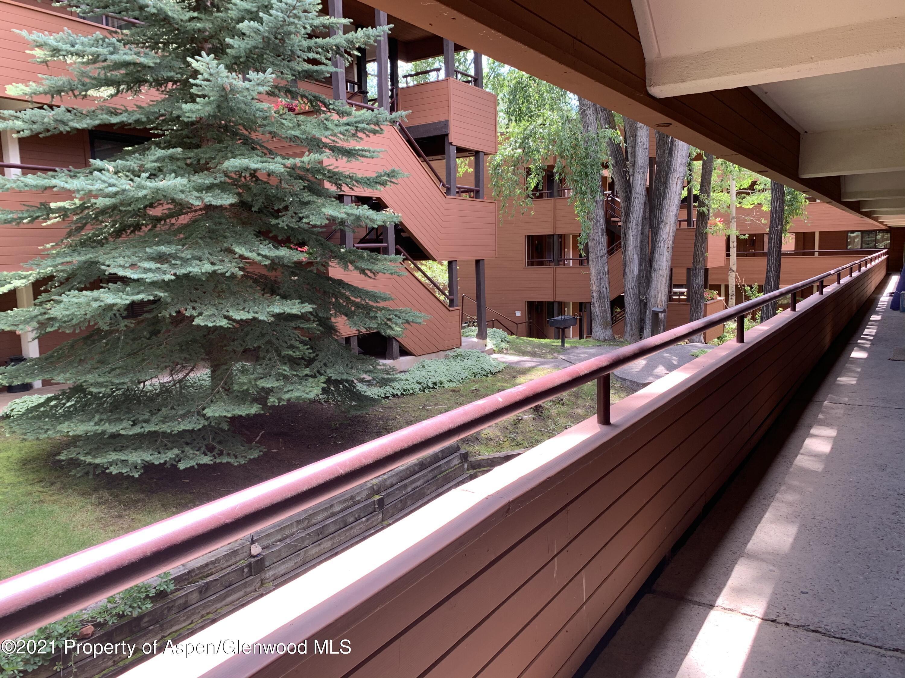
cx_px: 452
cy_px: 339
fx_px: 680
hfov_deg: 67.3
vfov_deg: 53.1
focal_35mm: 26
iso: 32
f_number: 1.8
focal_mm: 4.25
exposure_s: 1/122
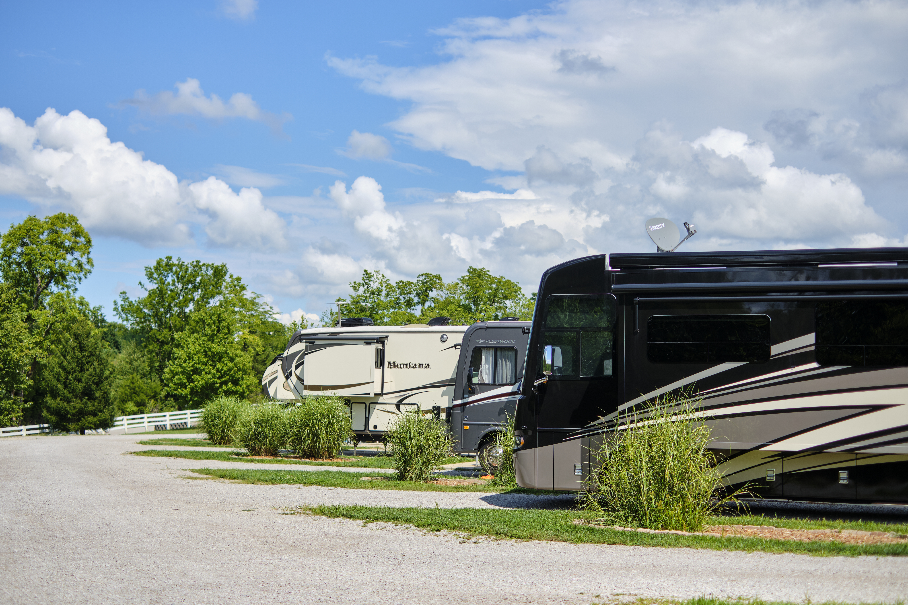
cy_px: 300
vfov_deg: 25.1
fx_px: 1362
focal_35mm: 54
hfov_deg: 36.9
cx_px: 448
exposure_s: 1/8000
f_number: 2
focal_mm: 35
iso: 200
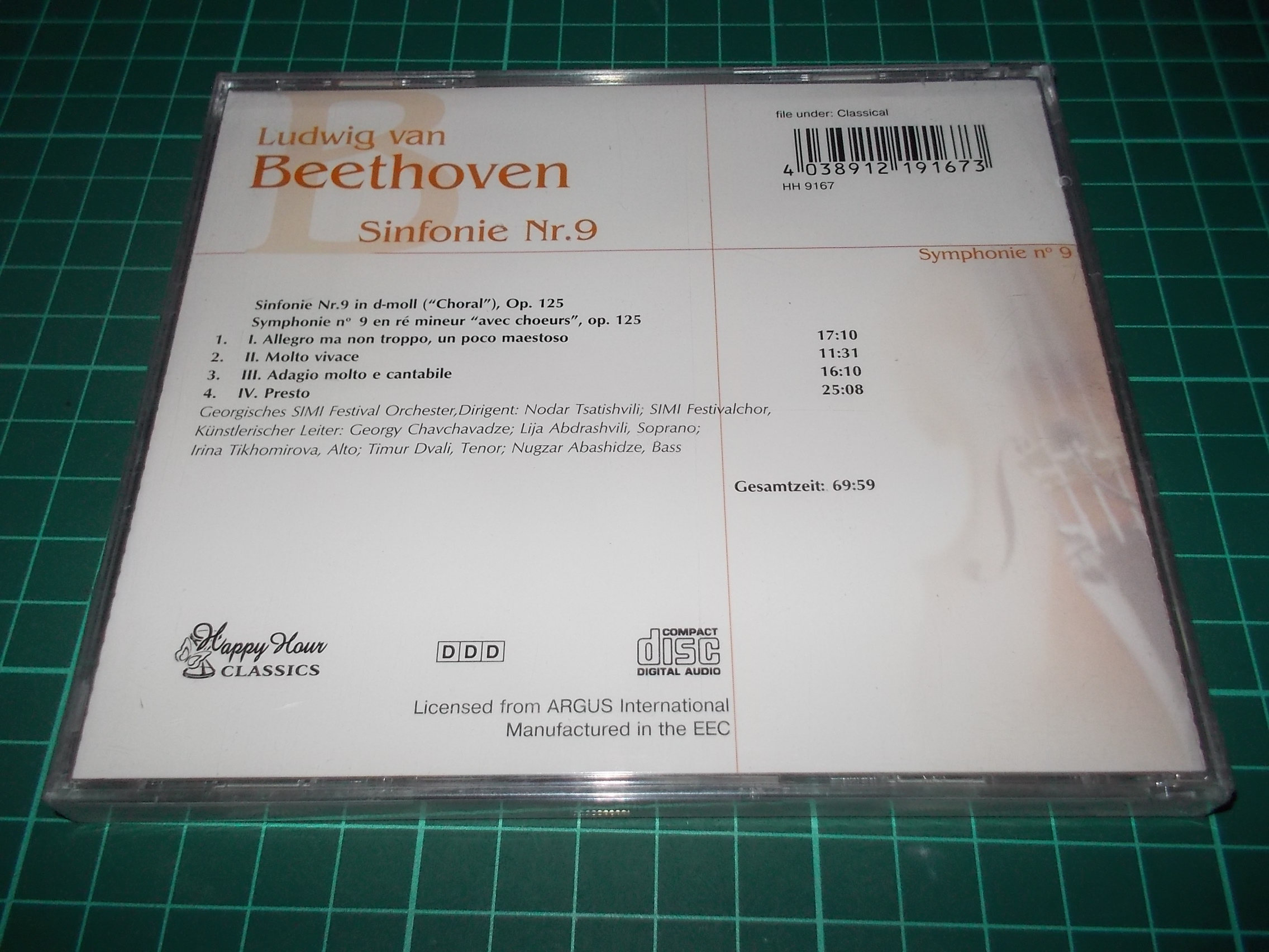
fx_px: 1063
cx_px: 634
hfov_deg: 61.7
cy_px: 476
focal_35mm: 29
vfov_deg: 48.2
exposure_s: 1/30
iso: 200
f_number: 3.3
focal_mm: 4.1
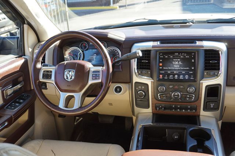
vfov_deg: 36.8
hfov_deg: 53.2
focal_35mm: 36
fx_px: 235
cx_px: 118
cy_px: 78
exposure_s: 1/60
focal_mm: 24
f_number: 4.5
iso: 100
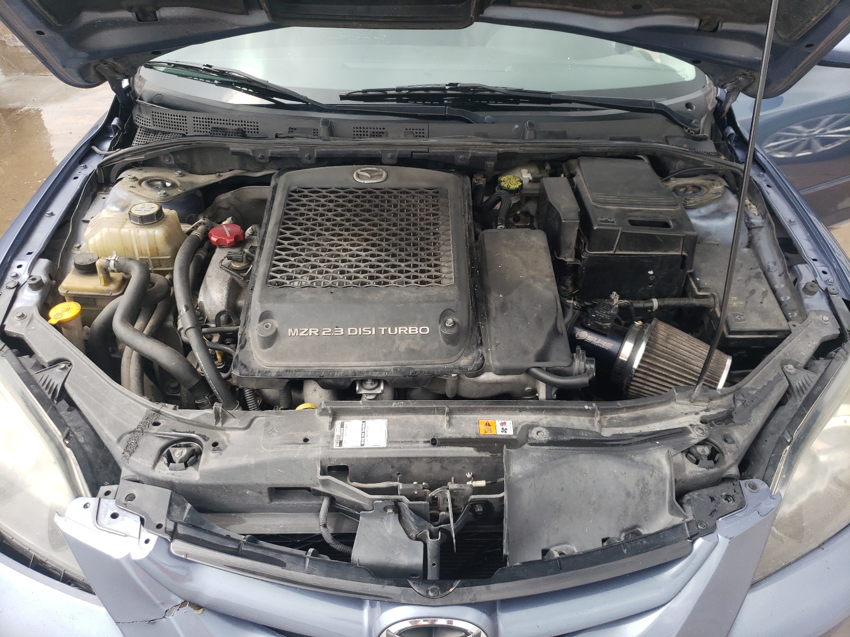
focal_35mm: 26
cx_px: 425
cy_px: 318
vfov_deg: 53.1
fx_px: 638
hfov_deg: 67.3
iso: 50
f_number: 1.5
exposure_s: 1/588
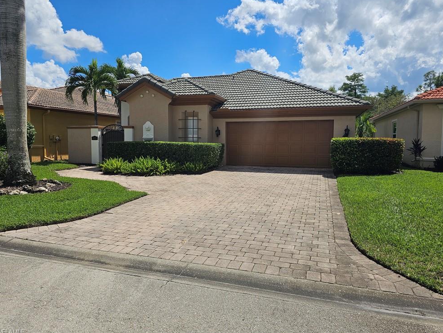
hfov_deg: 71.6
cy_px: 162
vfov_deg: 56.8
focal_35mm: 24
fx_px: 307
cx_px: 223
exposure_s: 1/1418
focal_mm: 6.3
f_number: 1.7
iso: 10
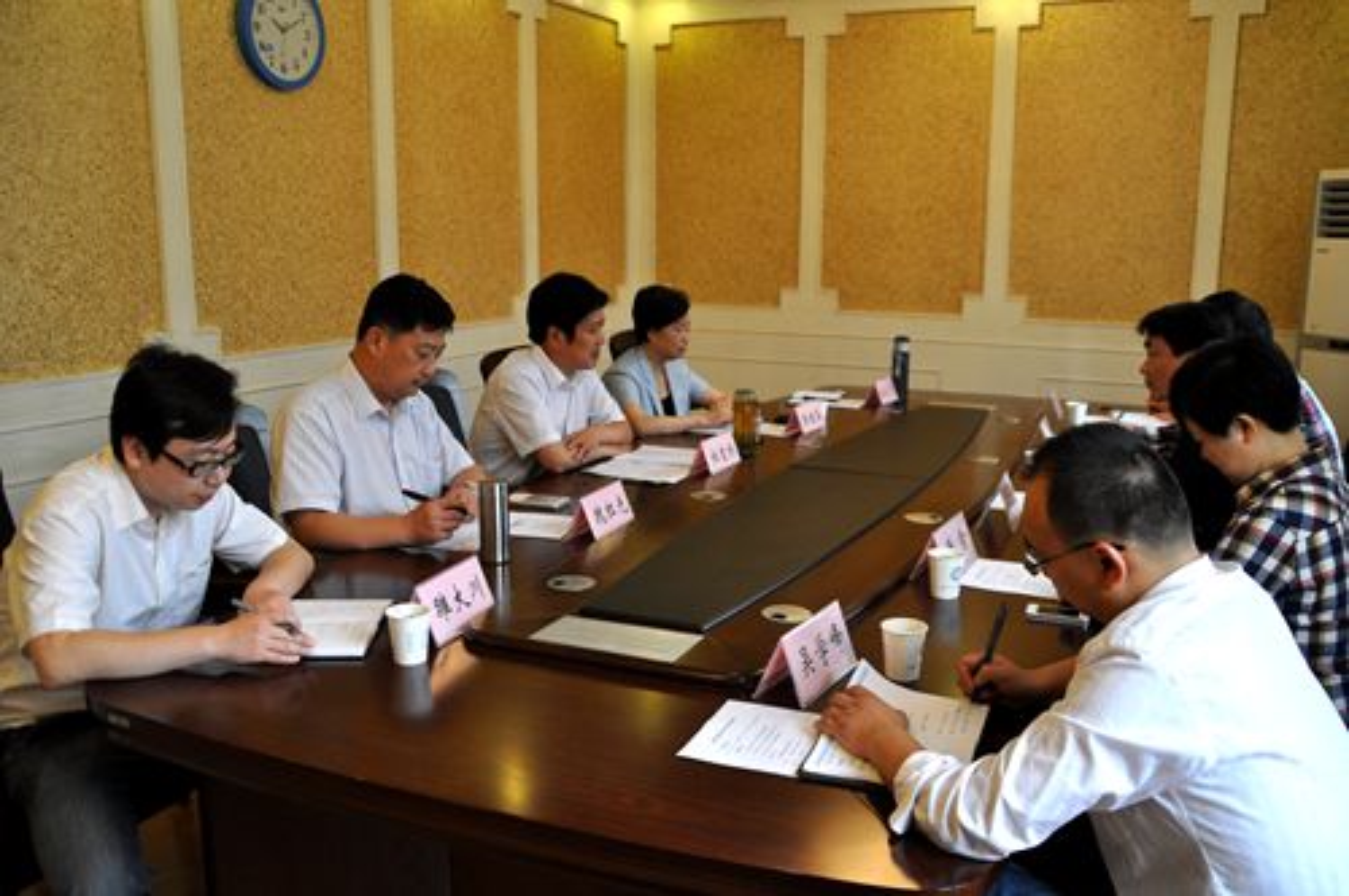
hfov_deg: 57.3
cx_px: 674
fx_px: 1235
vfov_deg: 39.9
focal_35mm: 33
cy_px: 448
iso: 500
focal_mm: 22
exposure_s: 1/60
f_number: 4
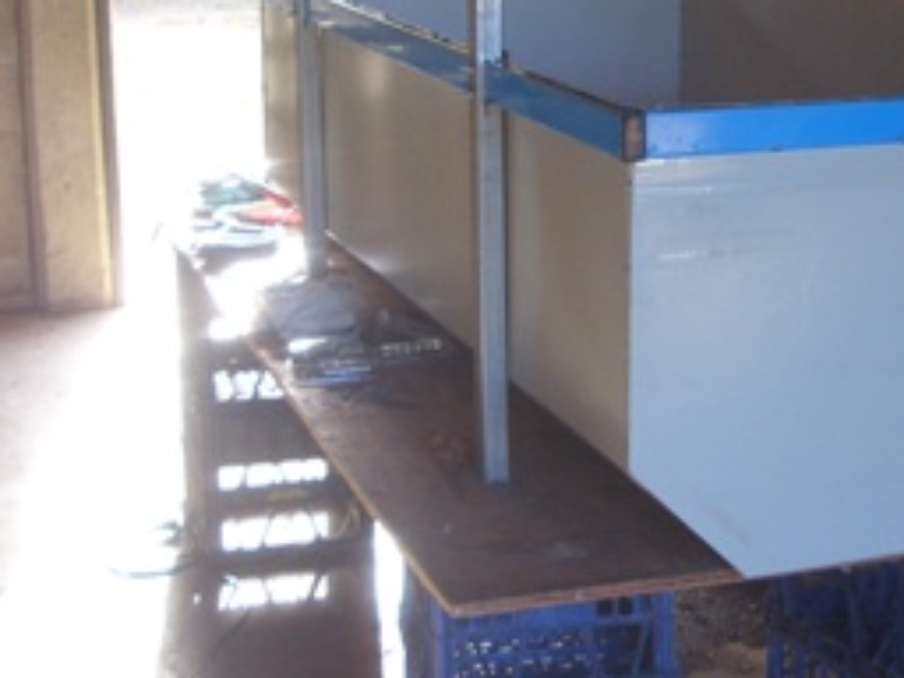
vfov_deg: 19.1
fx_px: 2011
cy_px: 205
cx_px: 761
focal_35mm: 77
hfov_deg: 24.8
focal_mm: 5.8
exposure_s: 1/60
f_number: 2.6
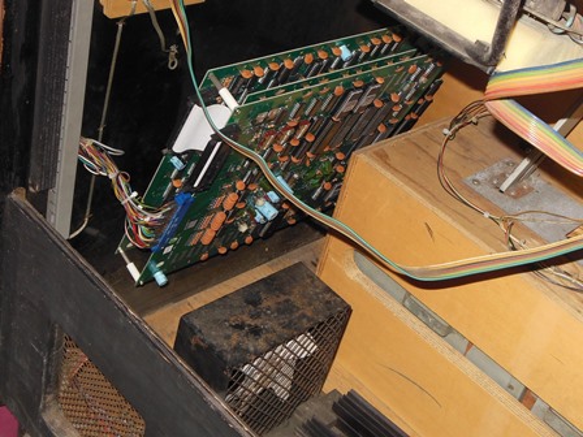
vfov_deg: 37.7
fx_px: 640
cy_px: 218
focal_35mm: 38
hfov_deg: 49.0
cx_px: 292
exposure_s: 1/30
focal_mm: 6.8
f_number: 3.6
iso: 200
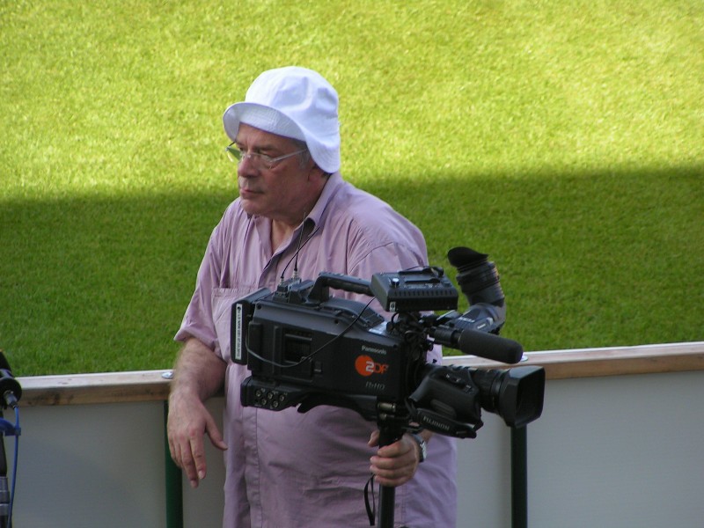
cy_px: 264
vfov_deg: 4.8
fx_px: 6325
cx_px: 352
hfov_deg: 6.4
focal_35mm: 311
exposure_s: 1/250
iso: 80
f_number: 3.5
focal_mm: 47.6
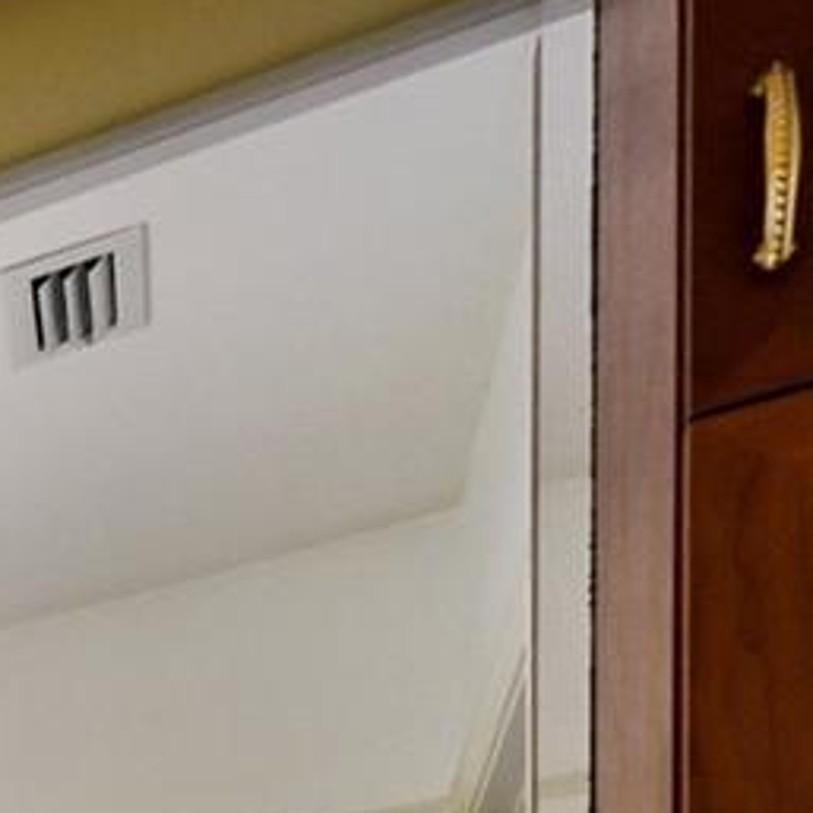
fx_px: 1966
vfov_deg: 17.3
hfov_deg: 13.0
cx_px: -1382
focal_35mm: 74
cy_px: 1607
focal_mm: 14
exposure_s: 1/30
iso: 800
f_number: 8
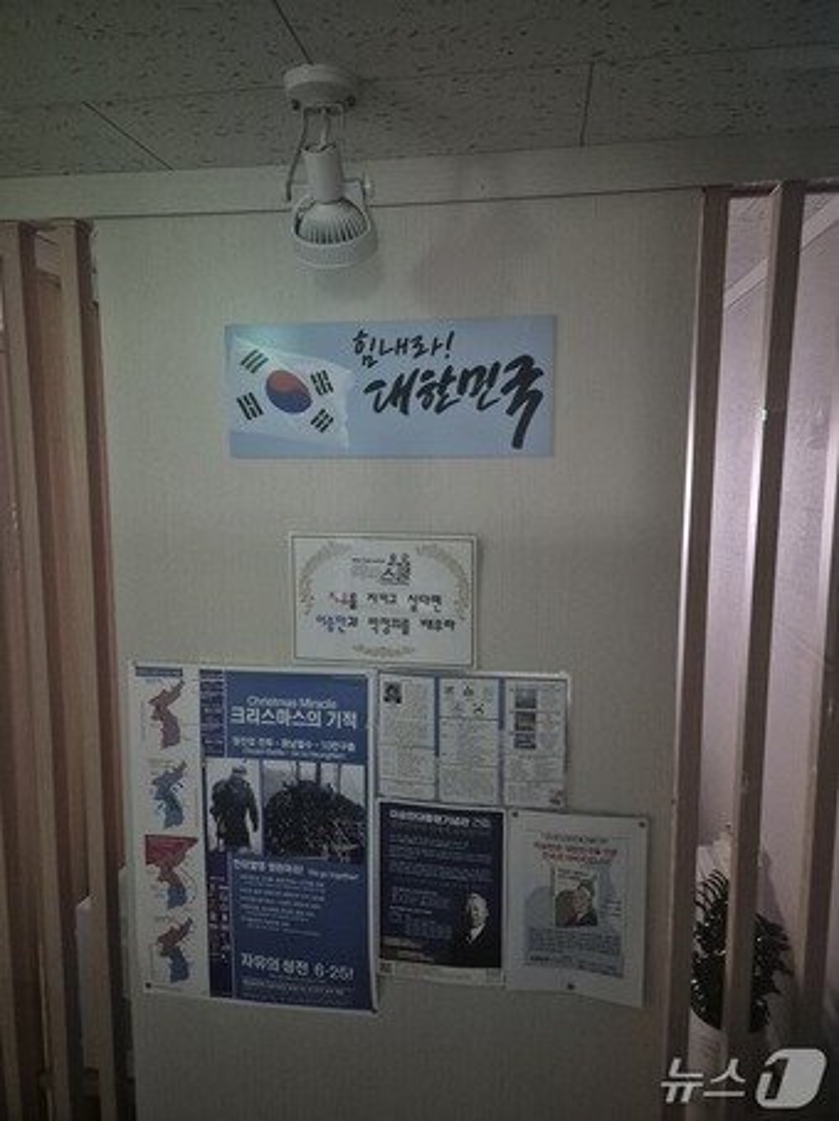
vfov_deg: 74.0
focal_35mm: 23
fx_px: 744
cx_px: 420
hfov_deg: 58.8
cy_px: 560
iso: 1600
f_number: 1.8
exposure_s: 1/40
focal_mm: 5.4
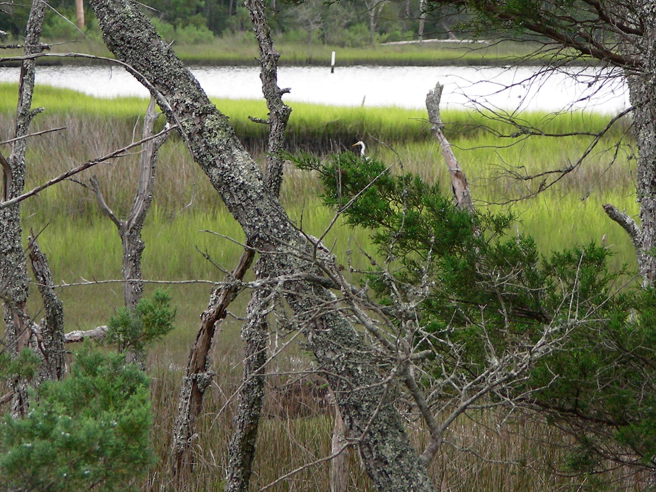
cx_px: 369
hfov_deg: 8.5
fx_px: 4416
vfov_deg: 6.4
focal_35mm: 233
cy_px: 205
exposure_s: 1/169
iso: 50
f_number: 4
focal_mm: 24.7
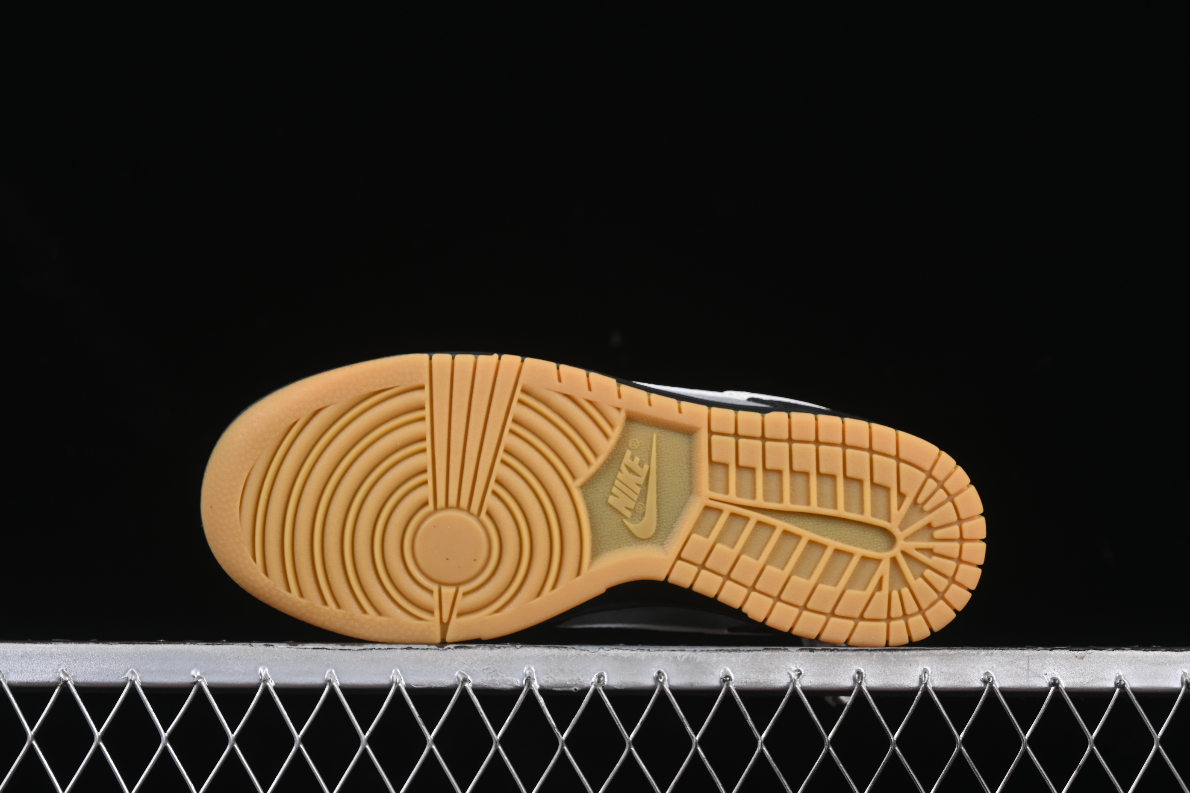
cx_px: 595
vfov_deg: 18.2
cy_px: 396
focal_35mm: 75
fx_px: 2479
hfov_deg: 27.0
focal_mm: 50
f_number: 7.1
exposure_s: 1/60
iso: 160
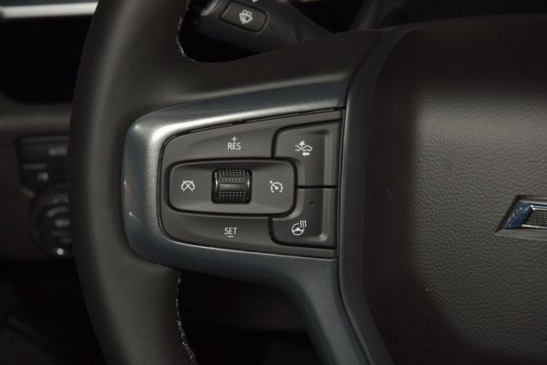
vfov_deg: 13.0
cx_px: 274
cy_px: 182
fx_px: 1596
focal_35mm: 105
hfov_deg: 19.5
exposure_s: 1/125
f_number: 8
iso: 100
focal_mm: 70
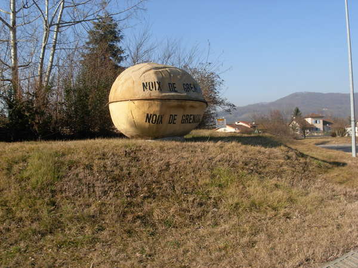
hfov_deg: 49.0
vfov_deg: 37.7
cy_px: 134
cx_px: 179
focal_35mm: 38
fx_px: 393
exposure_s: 1/373
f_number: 4.9
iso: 79
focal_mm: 6.3
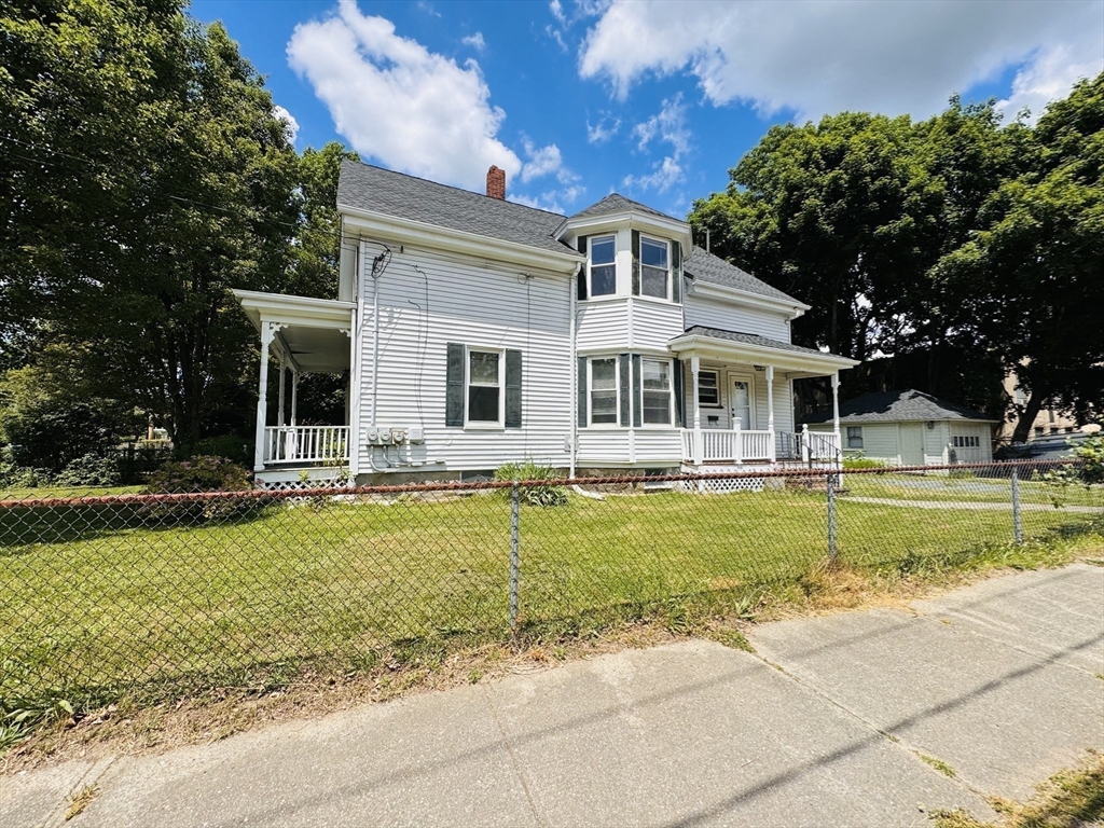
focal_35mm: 14
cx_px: 552
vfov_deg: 85.7
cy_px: 414
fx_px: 446
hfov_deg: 102.1
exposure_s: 1/2494
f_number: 2.2
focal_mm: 2.22
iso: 50
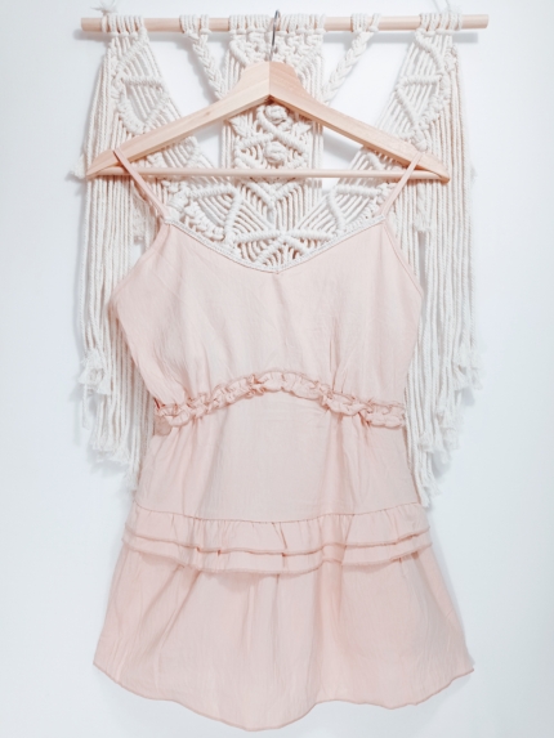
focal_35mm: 28
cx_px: 277
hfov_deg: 49.8
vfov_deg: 63.4
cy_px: 369
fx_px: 597
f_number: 1.79
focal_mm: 4.74
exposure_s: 1/350
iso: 100
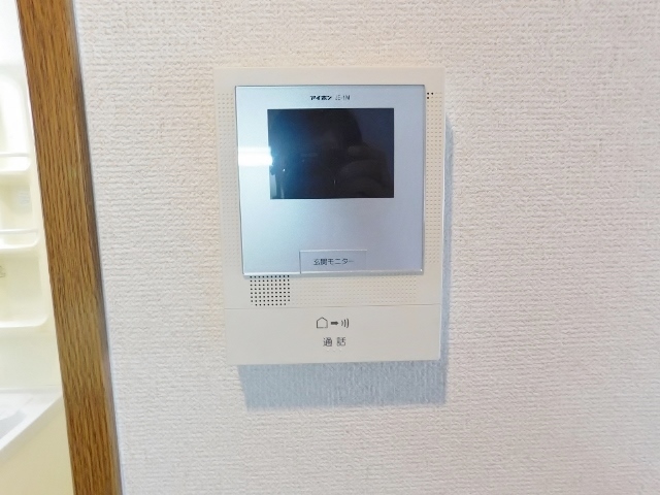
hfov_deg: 73.9
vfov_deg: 58.9
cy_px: 248
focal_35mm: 23
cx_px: 330
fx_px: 439
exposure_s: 1/30
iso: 220
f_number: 3
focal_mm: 4
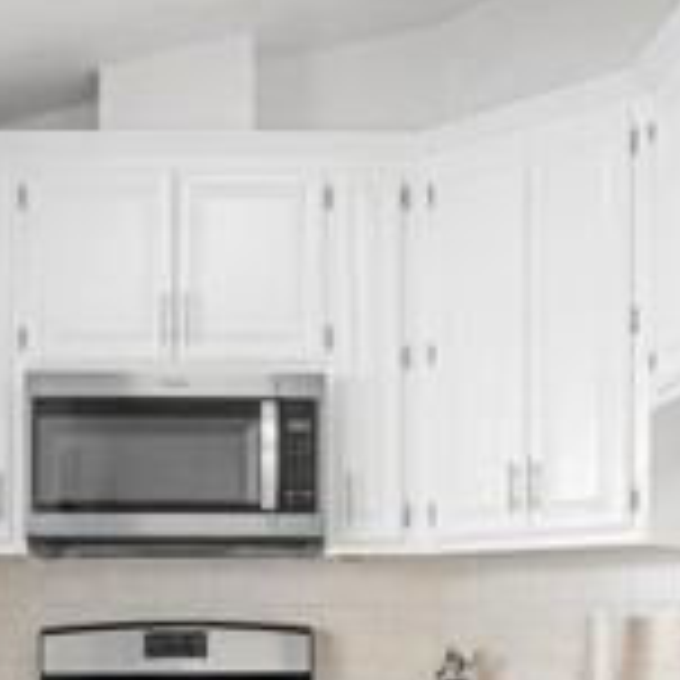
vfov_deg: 28.9
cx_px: 261
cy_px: 732
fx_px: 1200
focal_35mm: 54
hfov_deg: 31.5
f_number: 7.1
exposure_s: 1/10
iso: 250
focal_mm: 10
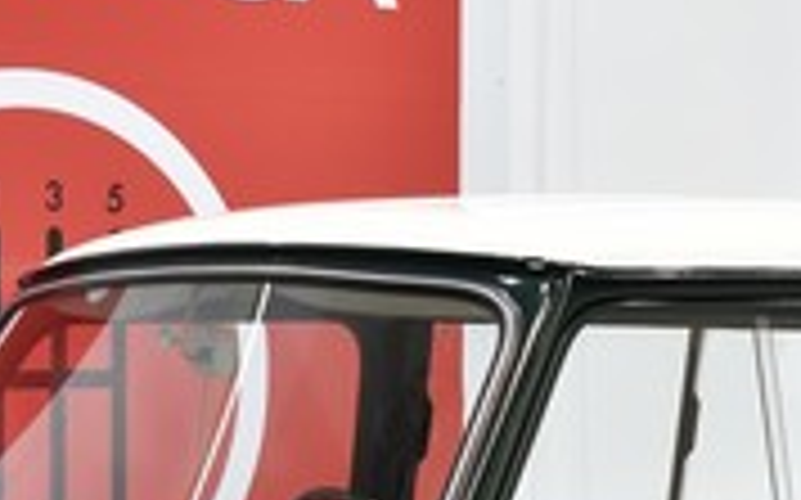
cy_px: 642
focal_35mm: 161
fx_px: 3512
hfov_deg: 13.0
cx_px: 410
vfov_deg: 8.0
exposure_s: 1/25
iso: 100
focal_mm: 34
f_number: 4.5
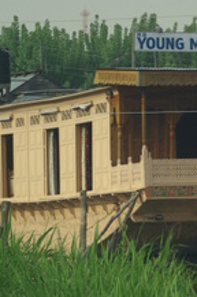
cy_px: 324
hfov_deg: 4.6
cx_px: 192
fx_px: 2462
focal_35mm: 299
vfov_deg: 6.9
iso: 200
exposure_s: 1/90
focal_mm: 90
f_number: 5.6
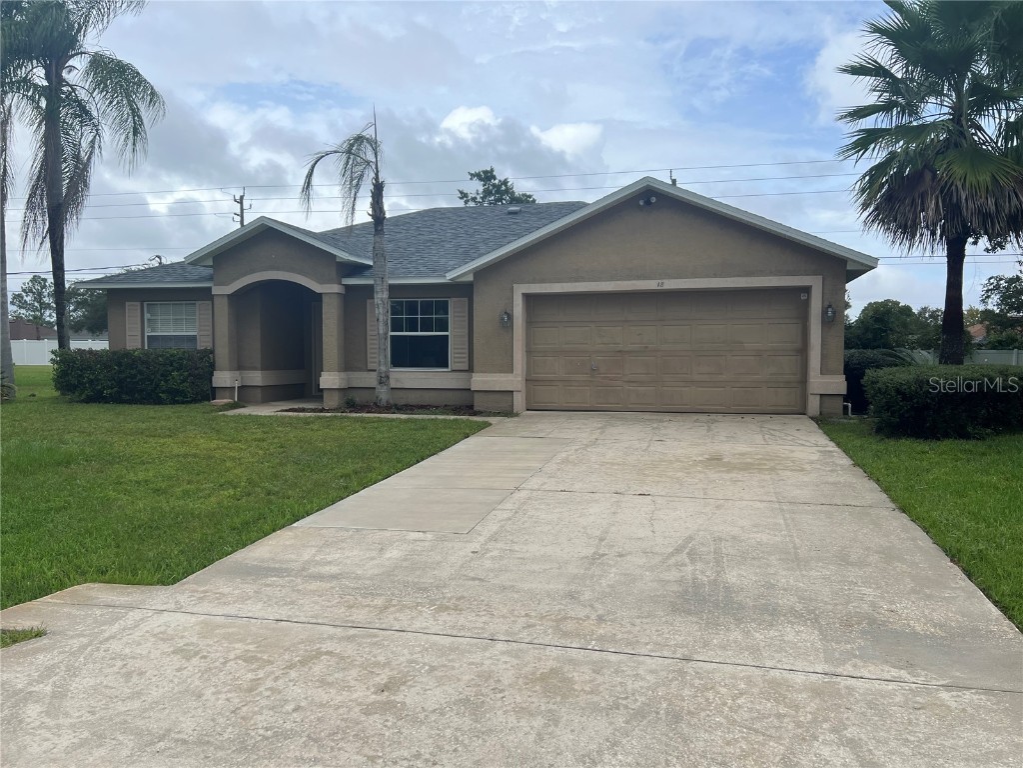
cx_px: 512
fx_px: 768
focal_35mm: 26
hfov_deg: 67.3
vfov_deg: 53.1
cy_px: 384
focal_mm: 5.7
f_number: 1.5
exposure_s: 1/4115
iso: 50
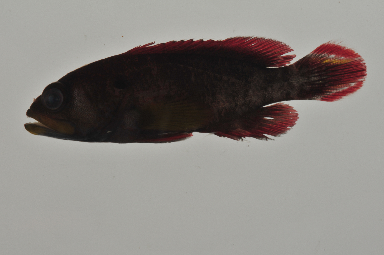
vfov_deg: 8.7
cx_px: 192
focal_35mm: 158
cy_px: 128
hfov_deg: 13.1
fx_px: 1678
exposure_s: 1/60
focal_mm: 105
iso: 200
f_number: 40
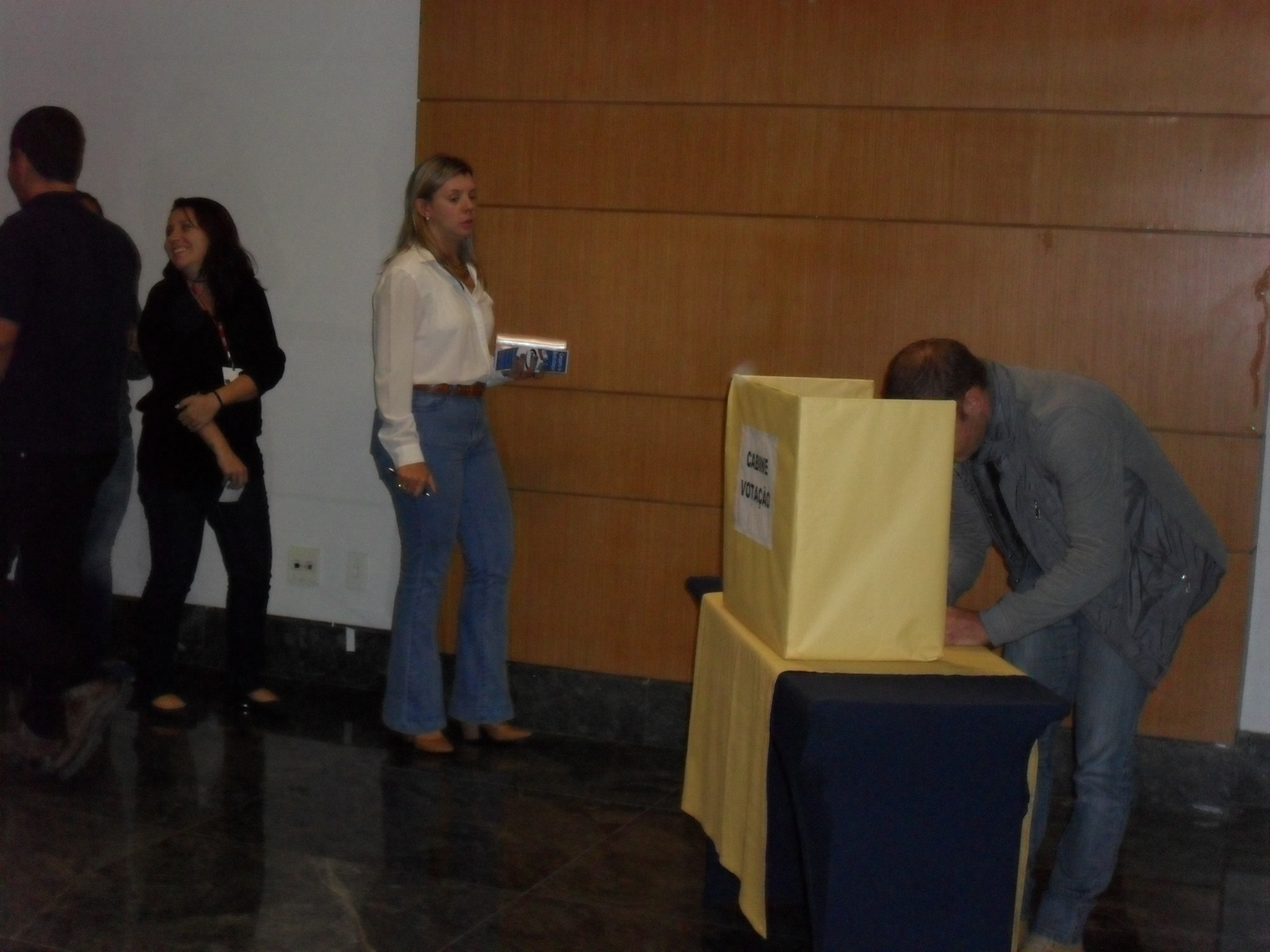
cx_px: 635
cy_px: 476
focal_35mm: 57
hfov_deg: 33.8
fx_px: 2091
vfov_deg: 25.7
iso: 400
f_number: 4.3
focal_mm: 10.1
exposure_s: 1/60
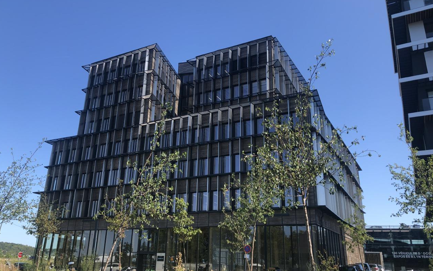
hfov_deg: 62.9
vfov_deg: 41.8
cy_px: 133
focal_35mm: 30
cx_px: 215
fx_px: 354
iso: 20
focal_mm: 3.99
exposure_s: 1/873
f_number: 1.8
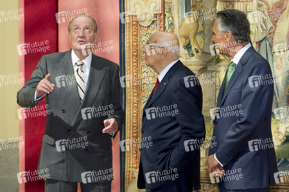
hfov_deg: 14.1
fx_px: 1172
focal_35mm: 146
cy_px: 96
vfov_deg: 9.4
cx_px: 144
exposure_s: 1/250
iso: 400
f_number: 5.6
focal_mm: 73
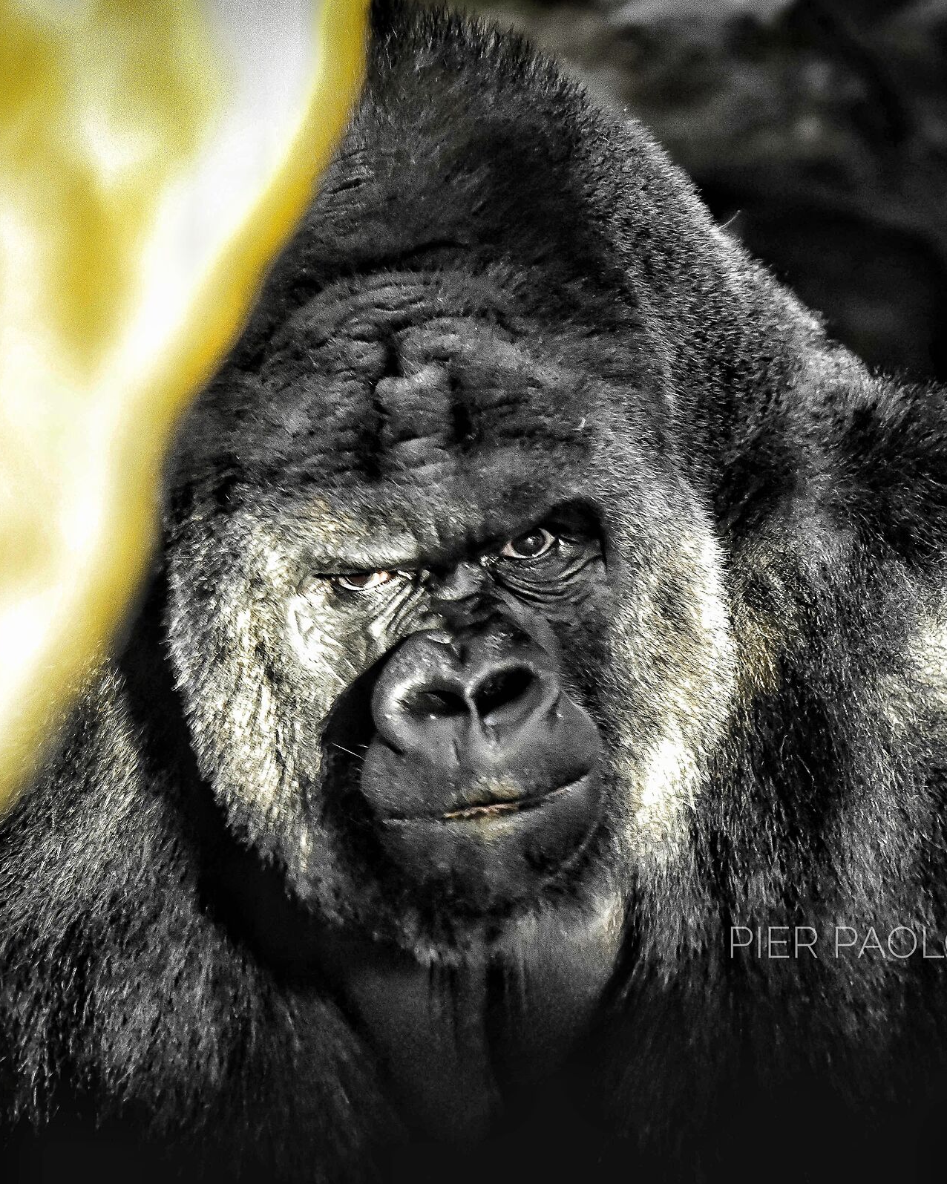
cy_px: 592
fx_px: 12987
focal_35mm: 371
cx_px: 478
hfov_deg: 4.2
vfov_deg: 5.2
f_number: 3.5
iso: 2200
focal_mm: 175
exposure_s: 1/30
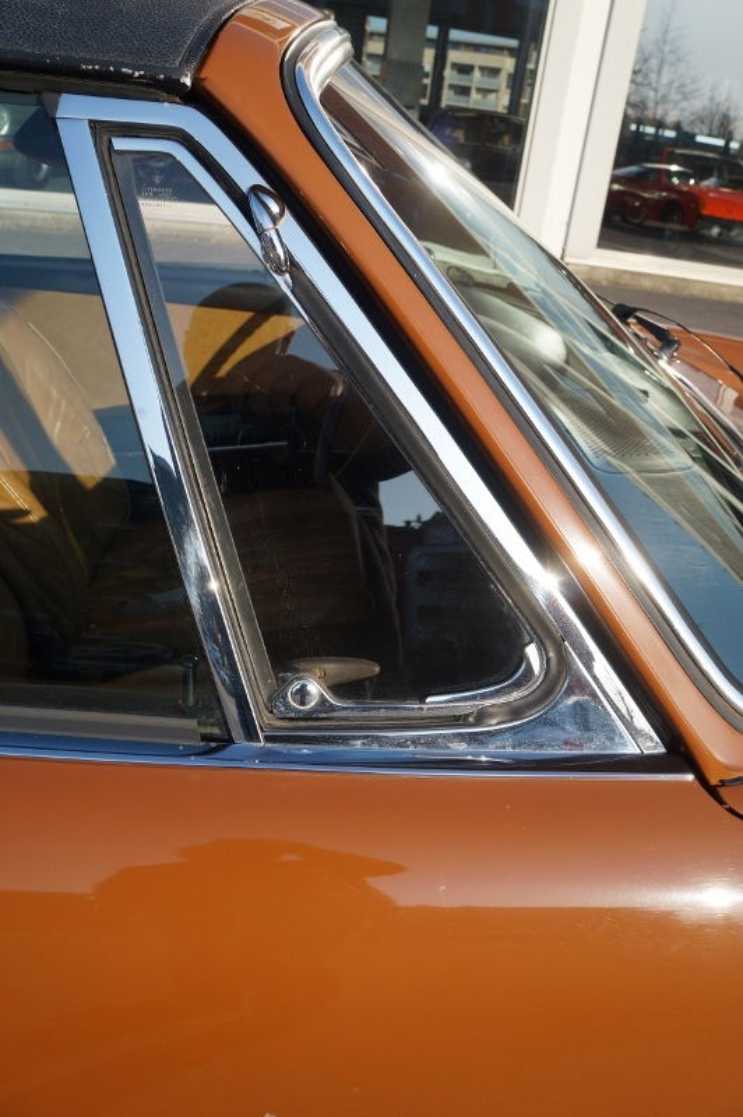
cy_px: 558
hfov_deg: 47.9
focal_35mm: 27
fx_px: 837
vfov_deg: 67.4
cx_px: 372
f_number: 8
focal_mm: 18
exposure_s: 1/320
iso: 200
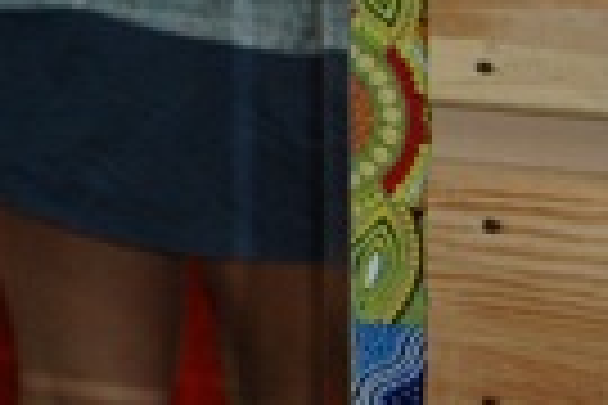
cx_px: -766
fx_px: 3016
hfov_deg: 10.2
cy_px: -430
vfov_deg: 7.4
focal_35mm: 179
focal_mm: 23
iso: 400
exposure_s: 1/60
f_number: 3.8
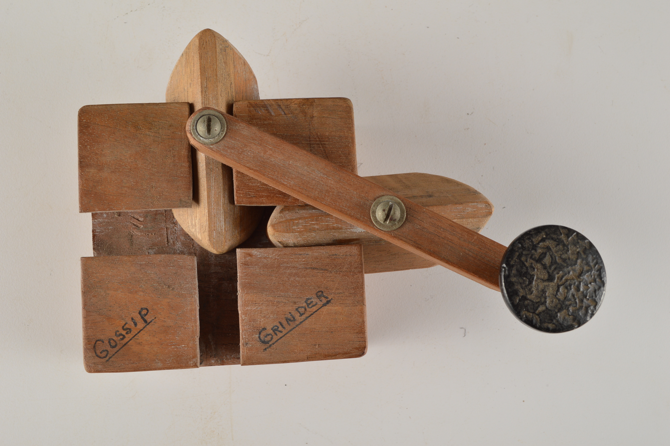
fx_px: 809
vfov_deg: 30.8
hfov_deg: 45.0
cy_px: 223
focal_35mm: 44
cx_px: 335
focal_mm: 29
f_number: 11
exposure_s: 1/125
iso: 100
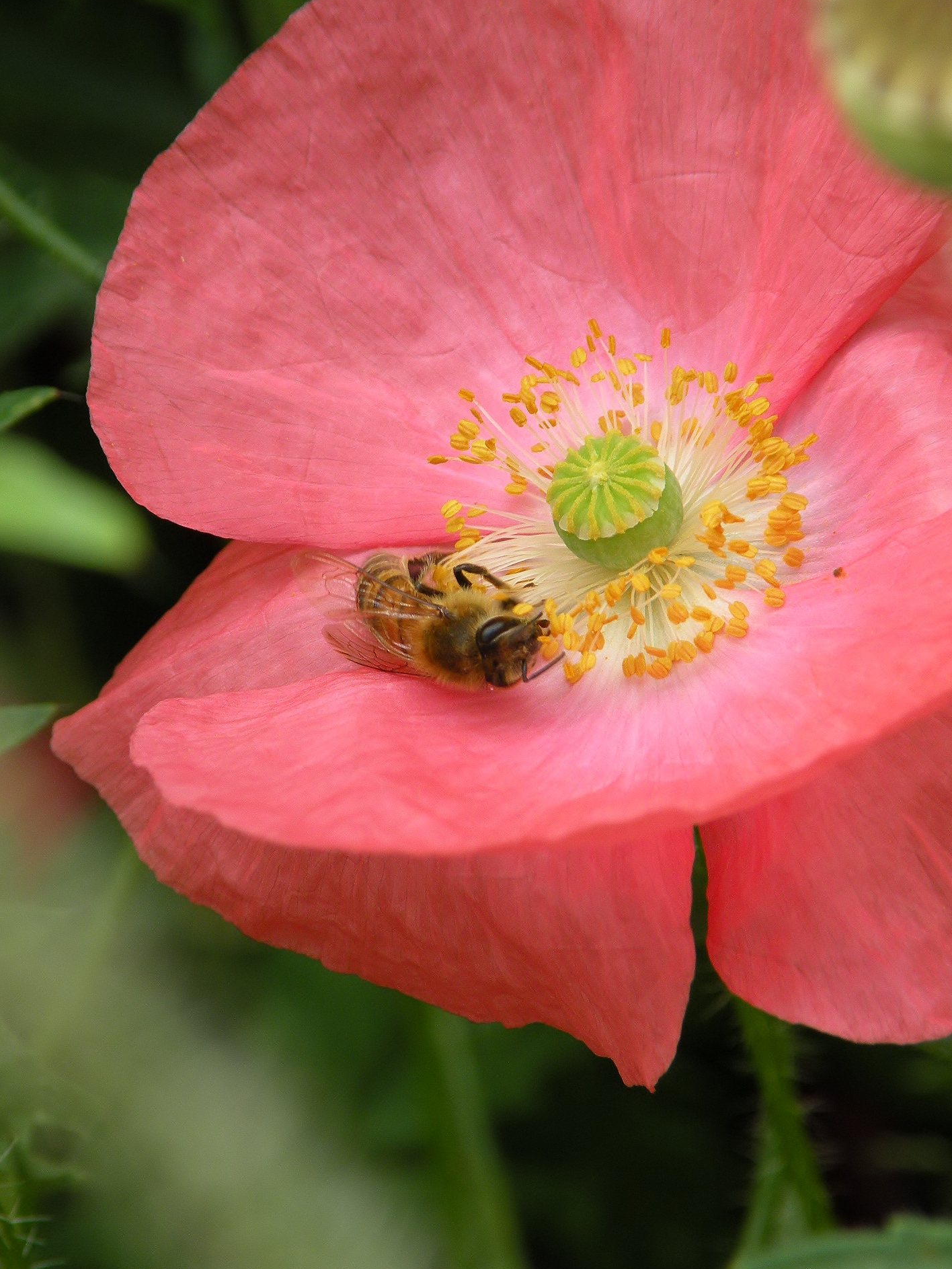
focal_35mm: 204
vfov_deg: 9.7
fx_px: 7478
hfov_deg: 7.3
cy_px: 653
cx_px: 473
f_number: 4.5
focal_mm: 33.3
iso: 119
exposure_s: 1/60
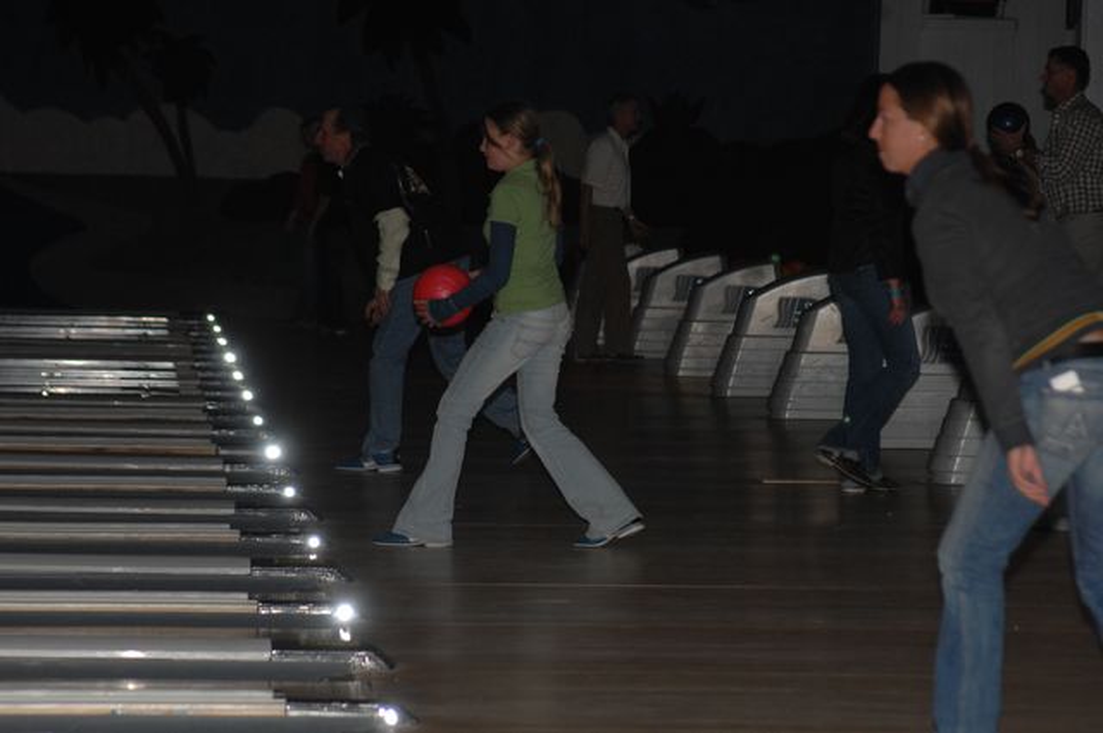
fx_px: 6196
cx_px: 552
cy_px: 366
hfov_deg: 10.2
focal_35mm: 202
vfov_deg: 6.8
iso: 400
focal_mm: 135
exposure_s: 1/125
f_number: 5.3
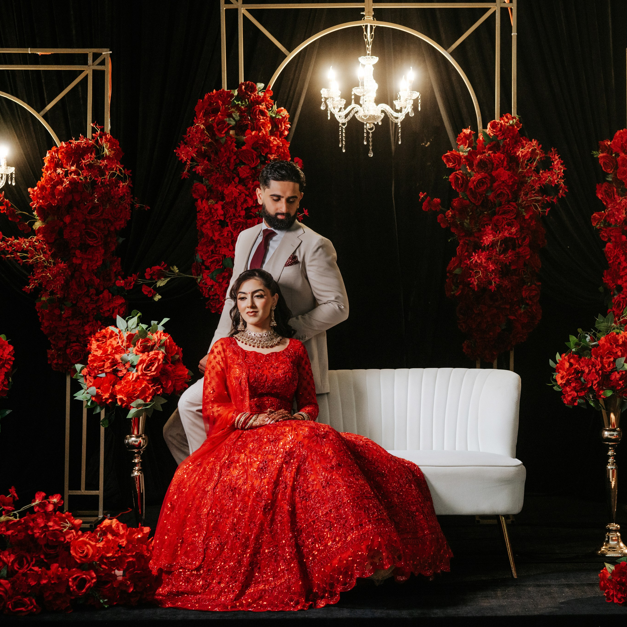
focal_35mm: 64
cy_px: 313
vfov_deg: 26.9
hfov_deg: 26.7
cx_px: 438
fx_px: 1312
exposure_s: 1/160
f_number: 2.8
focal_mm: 50
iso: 1250
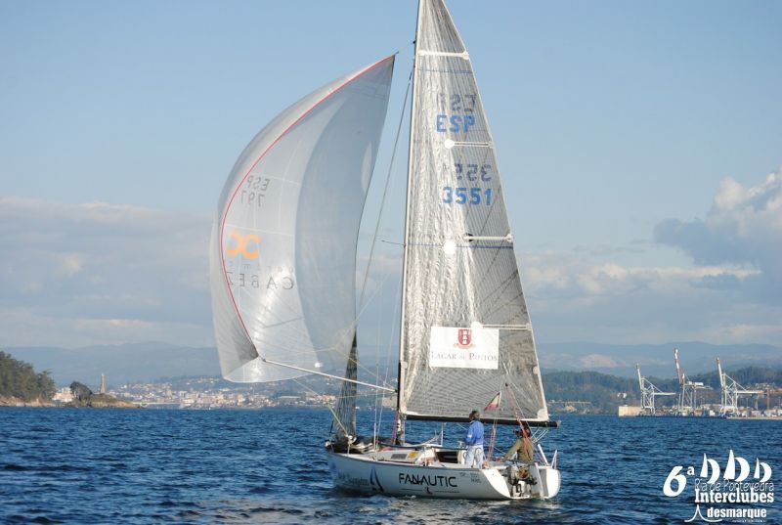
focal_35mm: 93
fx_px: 2024
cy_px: 262
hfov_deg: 21.9
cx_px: 391
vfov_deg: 14.8
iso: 100
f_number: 7.1
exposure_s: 1/400
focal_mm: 62
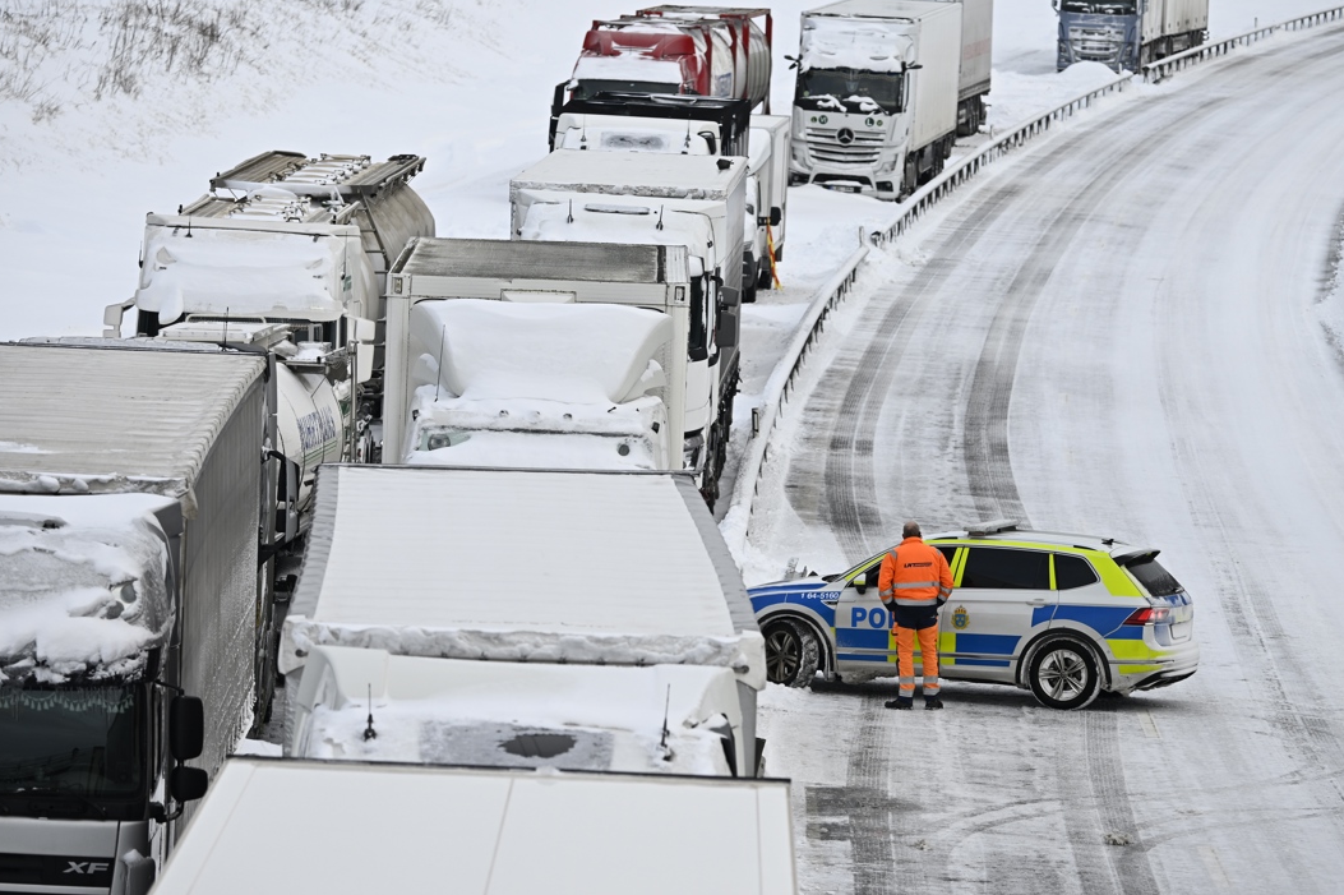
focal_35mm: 239
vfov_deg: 5.7
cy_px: 403
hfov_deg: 8.6
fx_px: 8918
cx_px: 668
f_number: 5
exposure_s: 1/500
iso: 280
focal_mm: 185
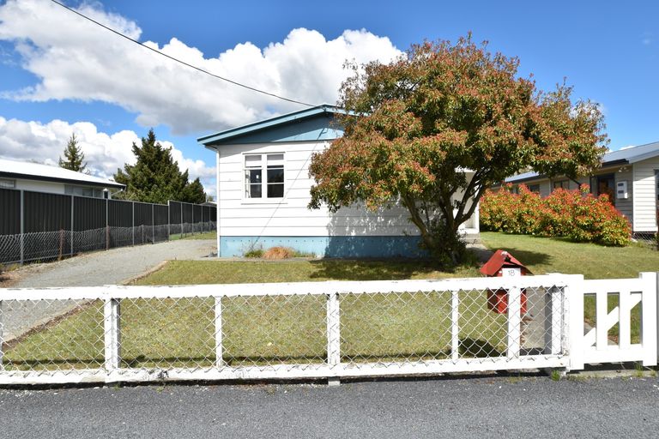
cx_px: 330
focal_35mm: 24
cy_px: 220
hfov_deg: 73.7
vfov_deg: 53.1
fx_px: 439
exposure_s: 1/500
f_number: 11
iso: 200
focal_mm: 16
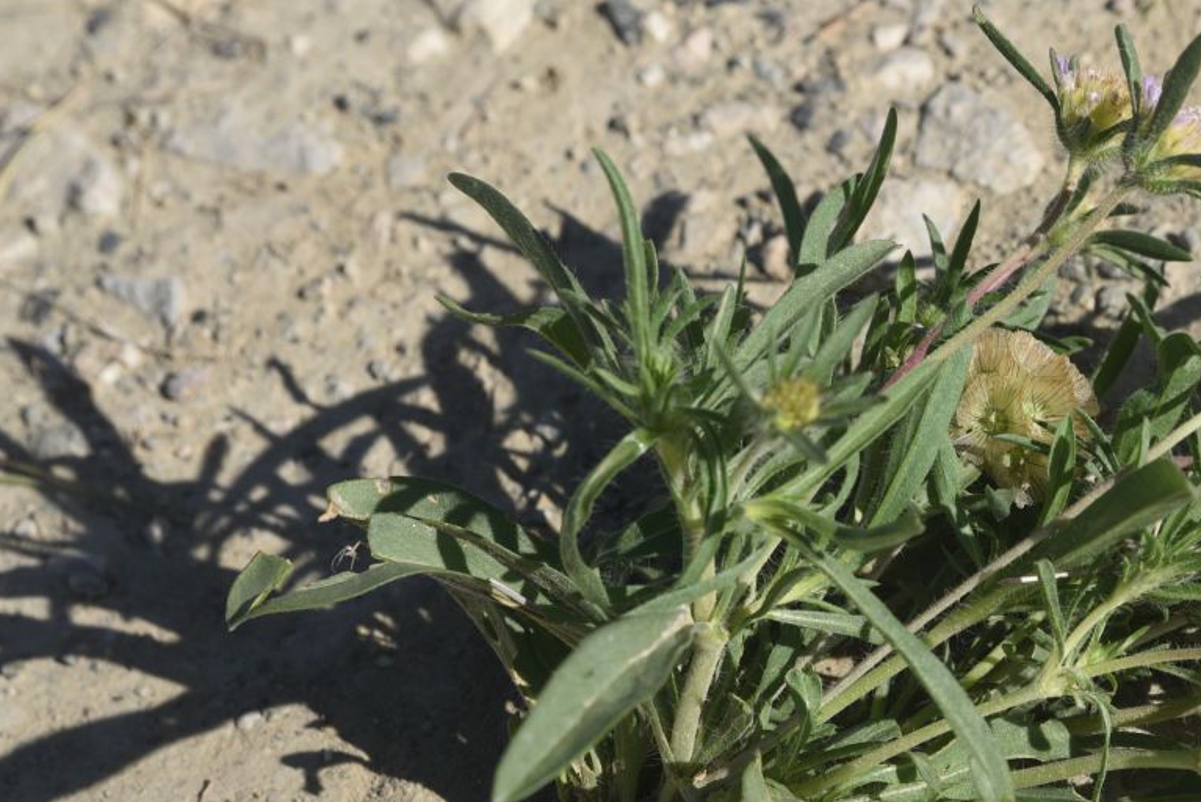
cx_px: 1013
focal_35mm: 122
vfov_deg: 11.2
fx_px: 4071
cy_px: 541
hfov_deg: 16.6
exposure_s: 1/500
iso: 125
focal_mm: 72
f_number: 8
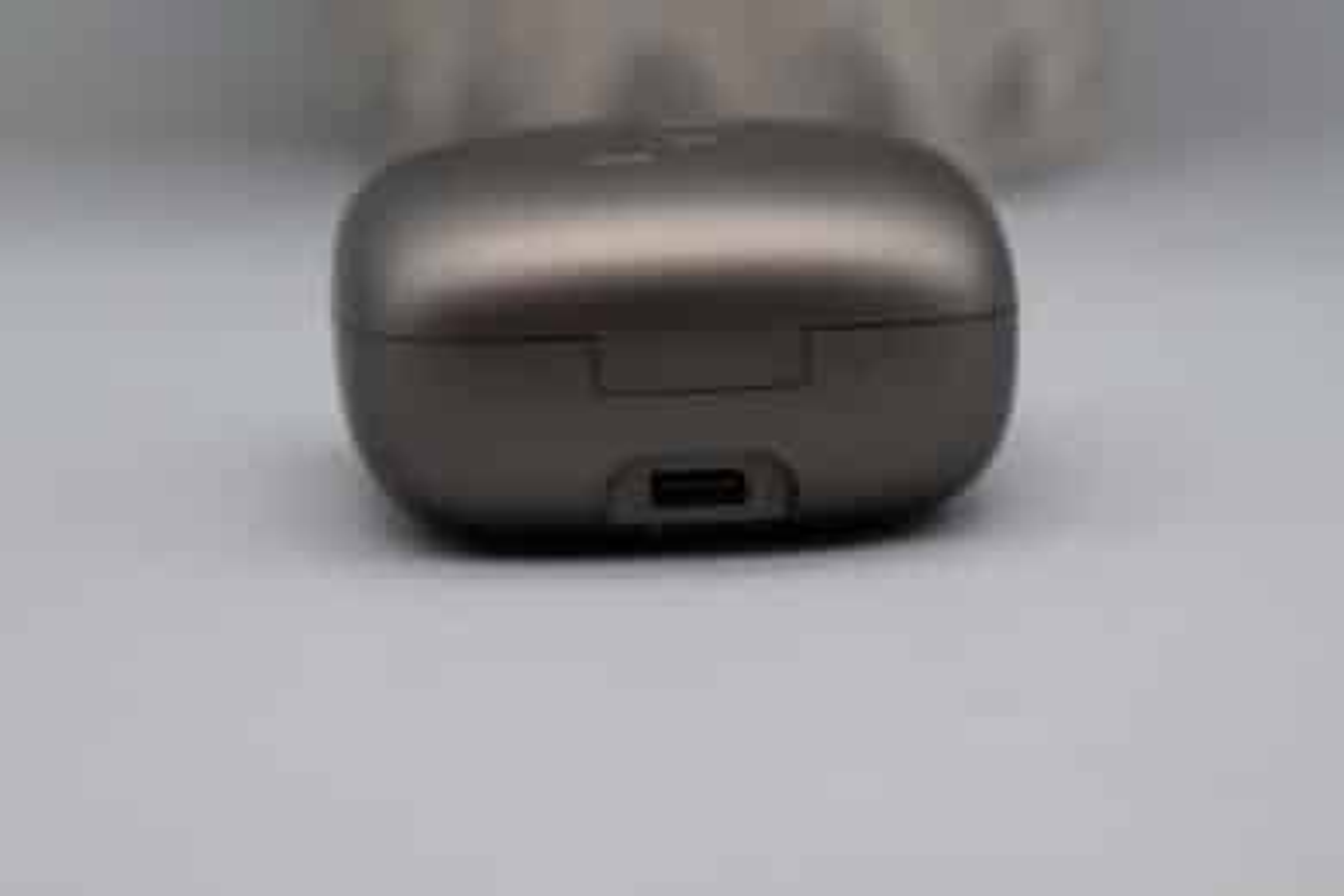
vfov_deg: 10.0
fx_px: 5114
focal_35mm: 137
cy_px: 448
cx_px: 672
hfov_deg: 15.0
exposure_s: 1/160
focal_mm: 137
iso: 1000
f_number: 8
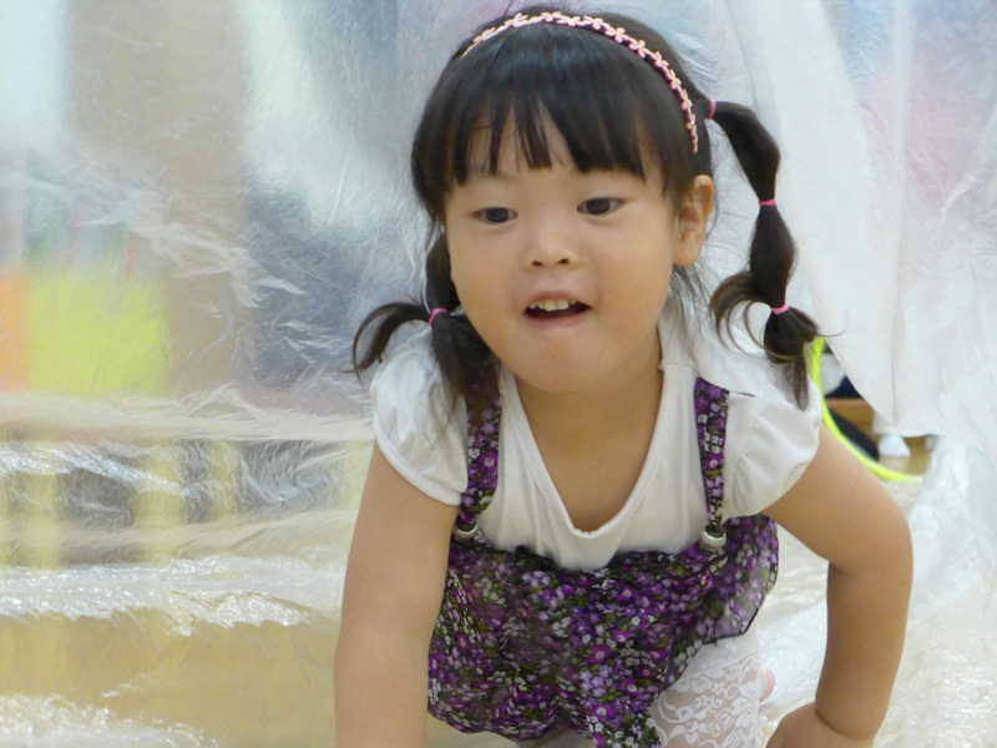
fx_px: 1728
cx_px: 498
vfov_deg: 24.4
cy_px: 374
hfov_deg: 32.2
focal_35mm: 60
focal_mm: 11.8
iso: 1600
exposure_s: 1/400
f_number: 2
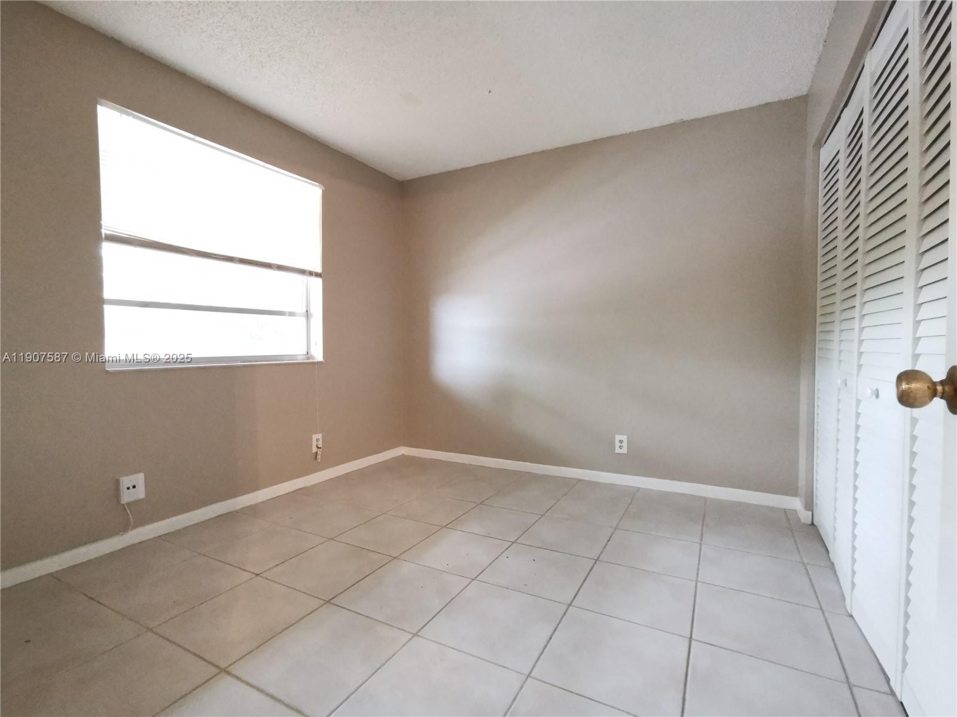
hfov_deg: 91.0
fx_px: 470
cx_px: 478
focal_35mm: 17
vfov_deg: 74.7
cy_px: 358
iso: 500
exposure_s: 1/20
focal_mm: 2.23
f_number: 2.2
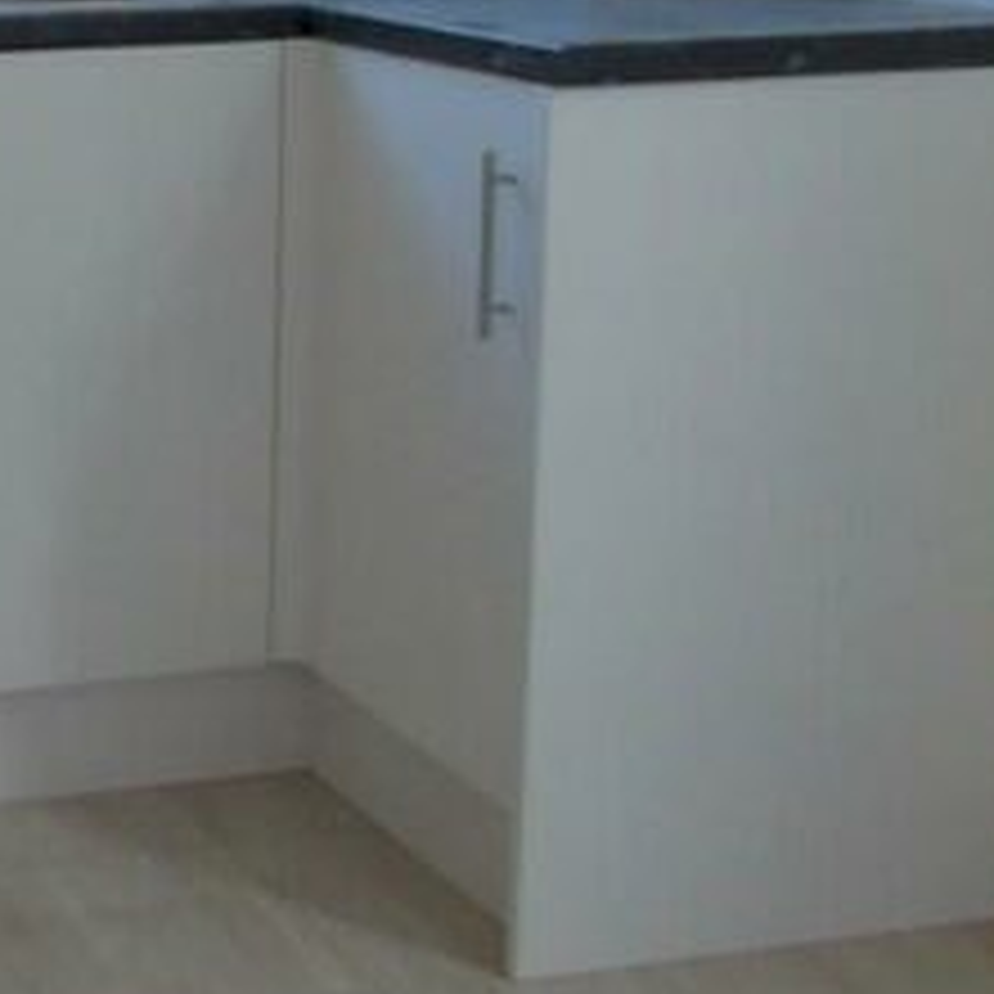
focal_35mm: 70
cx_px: -463
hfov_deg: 21.1
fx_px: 2274
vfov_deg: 23.9
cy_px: 65
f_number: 3.4
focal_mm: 4.4
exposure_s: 1/40
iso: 250
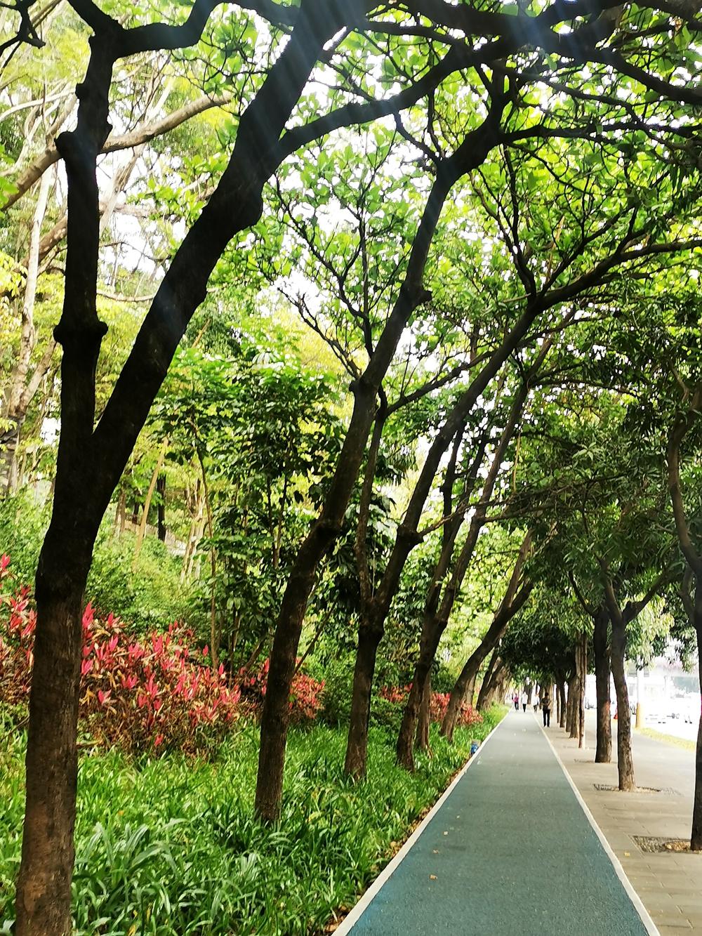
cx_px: 351
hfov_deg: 32.9
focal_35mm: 44
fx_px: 1190
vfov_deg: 42.9
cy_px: 468
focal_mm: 5.58
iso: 64
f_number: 1.8
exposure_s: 1/100
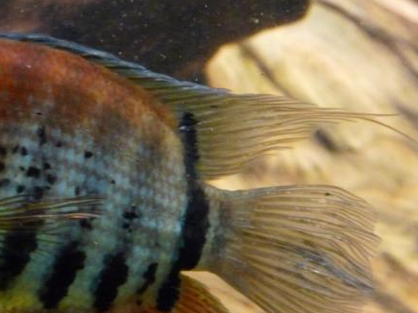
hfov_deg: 6.1
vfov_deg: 4.6
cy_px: 192
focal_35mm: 324
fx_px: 3911
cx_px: 49
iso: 800
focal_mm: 31.2
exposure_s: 1/15
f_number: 3.7
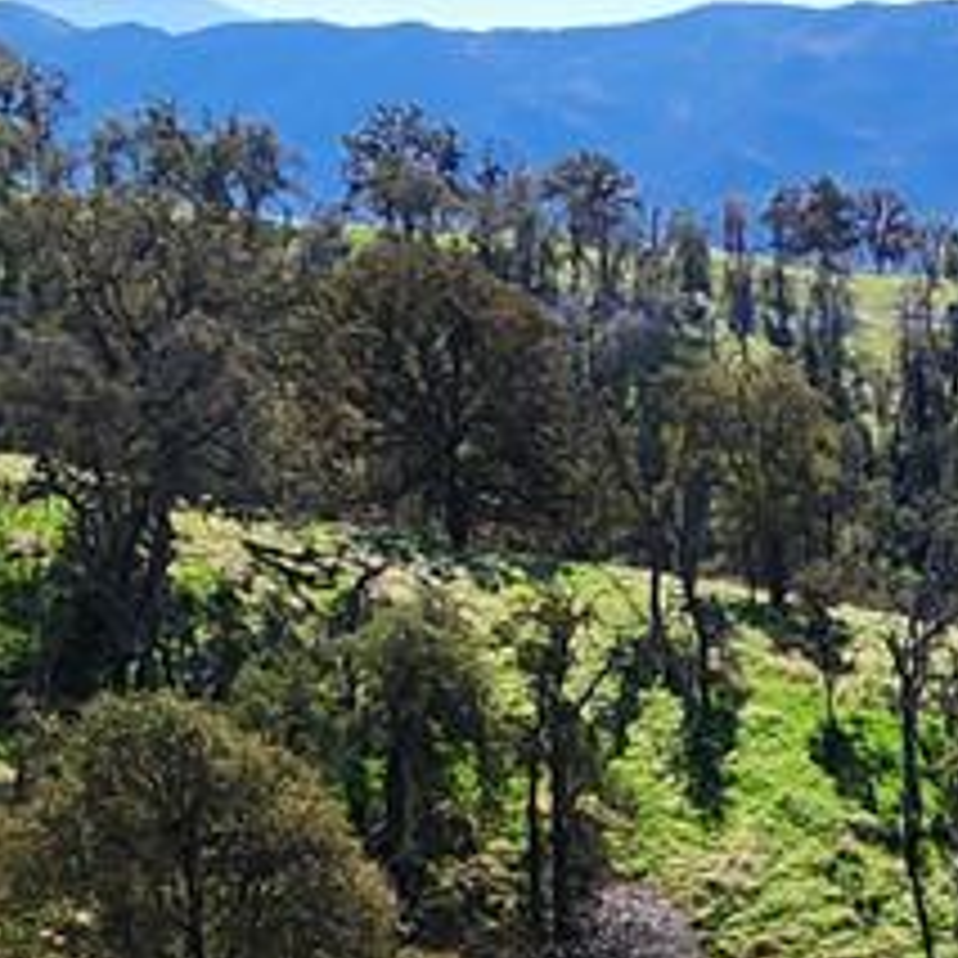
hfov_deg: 20.5
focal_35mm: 81
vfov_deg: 19.8
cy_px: 1205
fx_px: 2536
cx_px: 1010
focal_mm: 2.2
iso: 50
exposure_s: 1/2210
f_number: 2.2
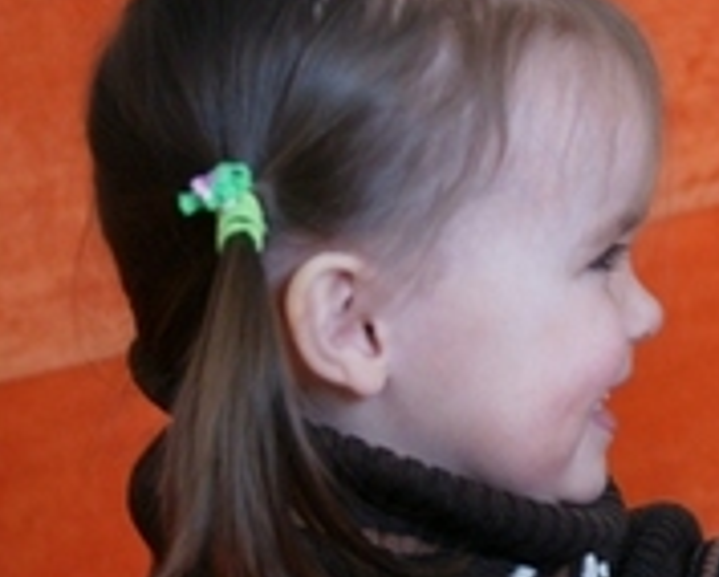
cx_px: 829
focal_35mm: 179
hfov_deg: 10.6
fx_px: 3813
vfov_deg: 8.6
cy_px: 345
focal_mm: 50
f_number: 5
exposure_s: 1/60
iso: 800
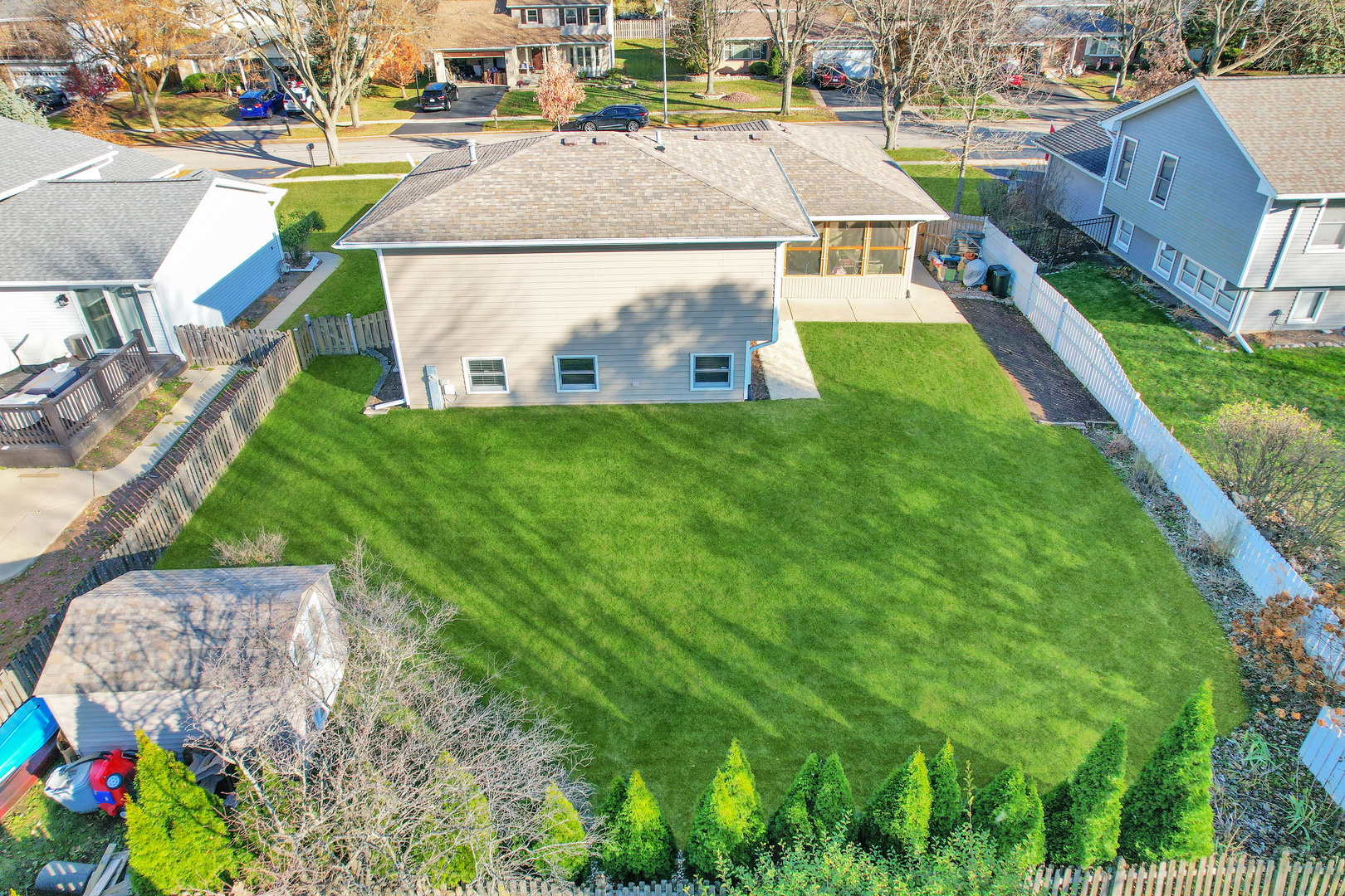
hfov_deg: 78.6
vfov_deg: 57.2
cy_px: 448
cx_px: 672
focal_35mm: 22
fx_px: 822
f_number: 2.8
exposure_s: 1/160
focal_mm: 8.38
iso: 100
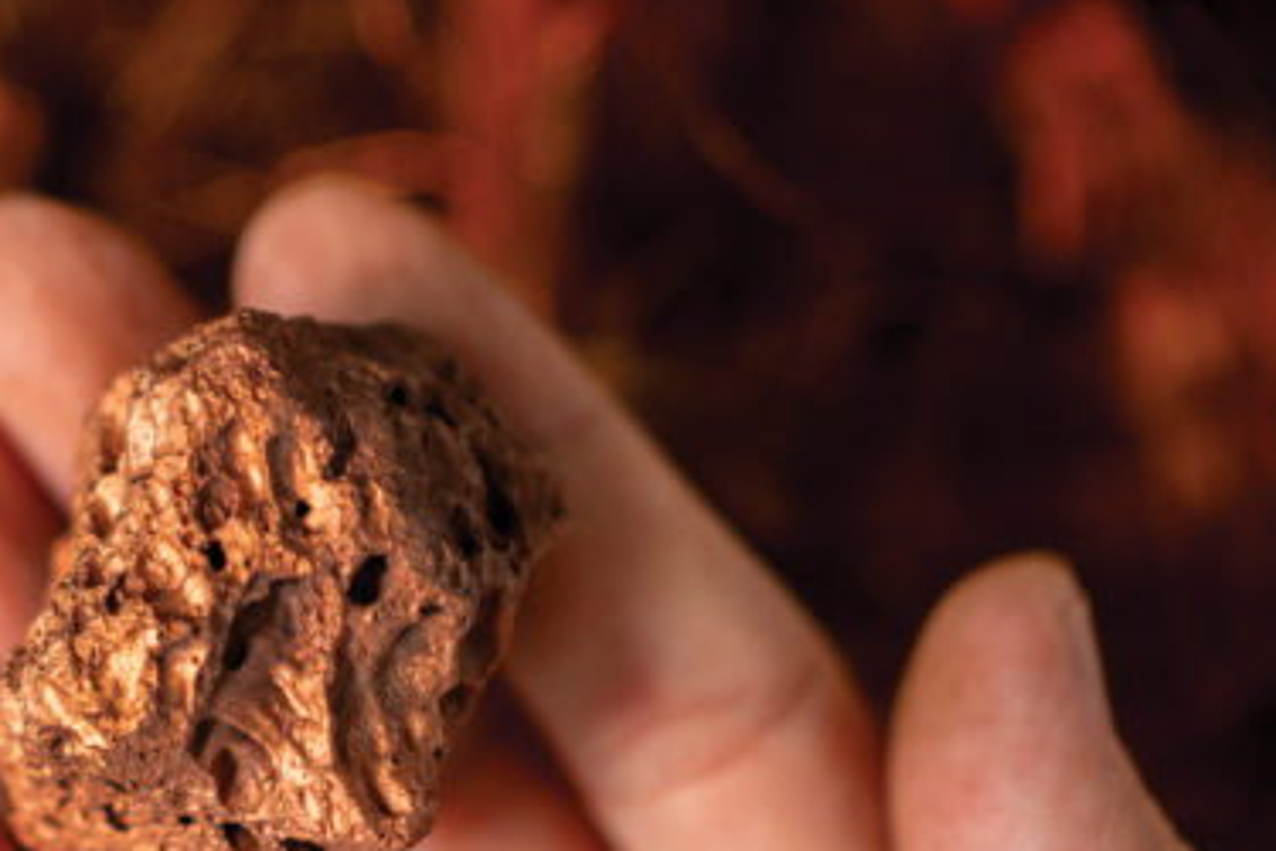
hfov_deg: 16.9
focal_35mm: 120
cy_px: 276
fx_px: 4253
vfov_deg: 11.4
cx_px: 221
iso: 160
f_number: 1.4
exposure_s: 1/320
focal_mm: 33
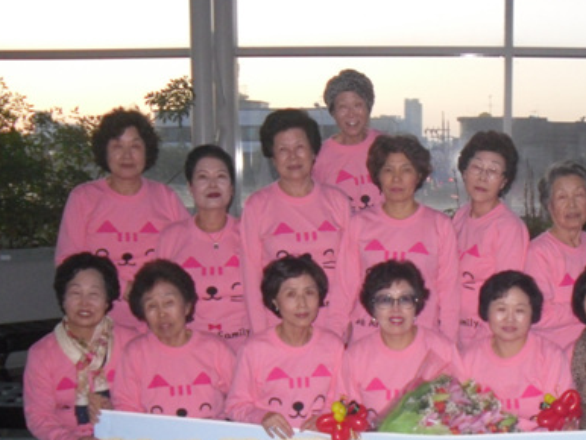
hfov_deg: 32.5
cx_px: 451
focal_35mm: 58
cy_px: 354
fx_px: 982
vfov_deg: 24.8
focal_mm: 6.3
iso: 400
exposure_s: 1/45
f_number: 7.6
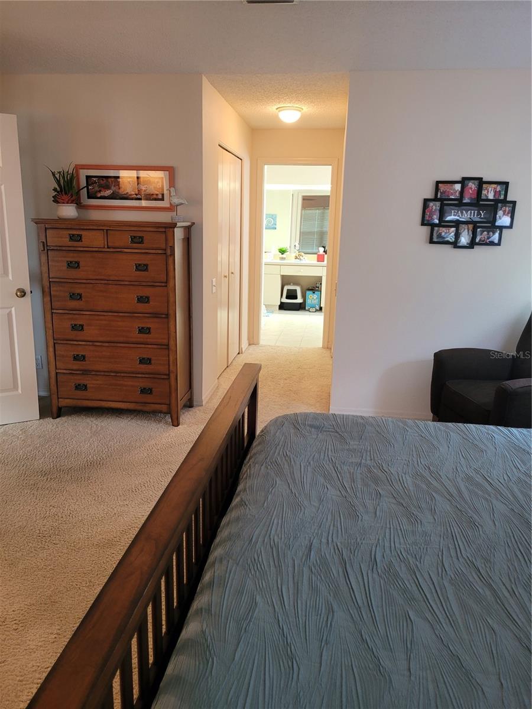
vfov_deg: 67.3
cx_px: 266
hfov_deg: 53.1
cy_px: 354
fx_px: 533
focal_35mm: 26
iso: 200
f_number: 1.8
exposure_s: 1/40
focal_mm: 5.4
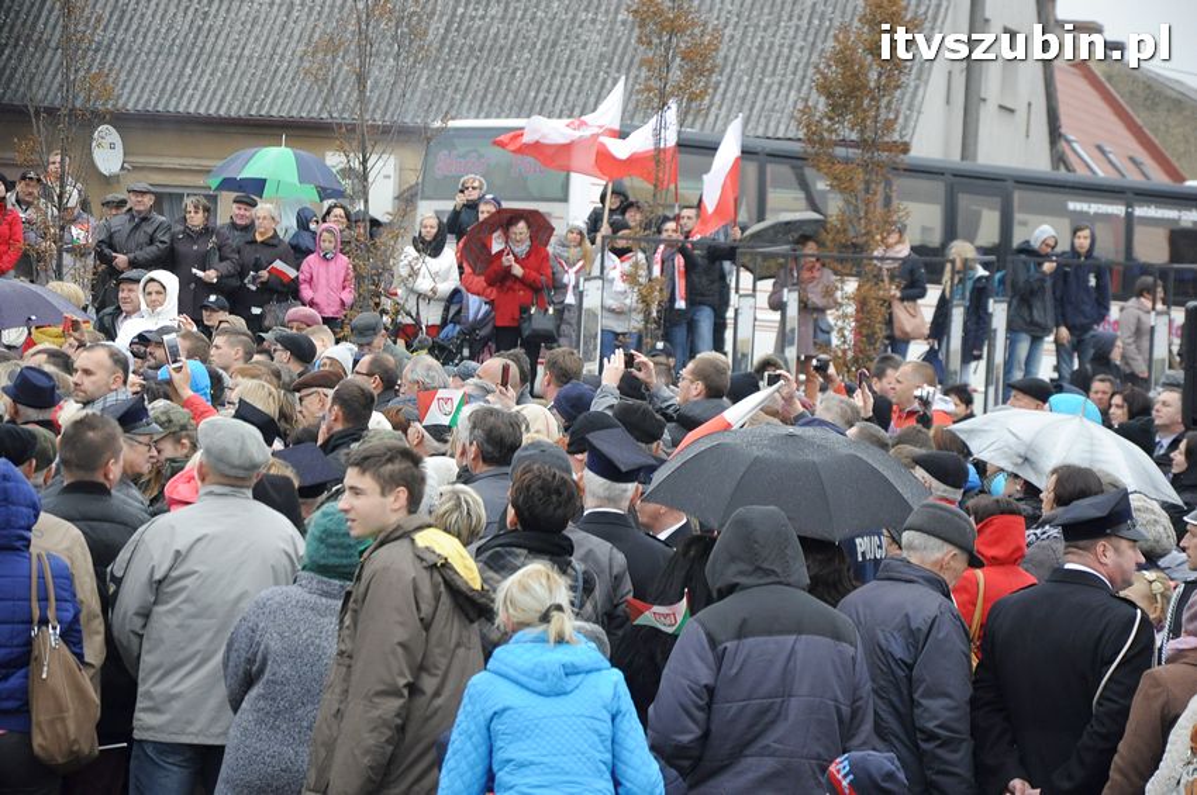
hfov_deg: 13.1
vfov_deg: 8.7
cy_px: 398
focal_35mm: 158
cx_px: 598
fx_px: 5232
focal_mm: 105
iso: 800
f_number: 5.6
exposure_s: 1/250
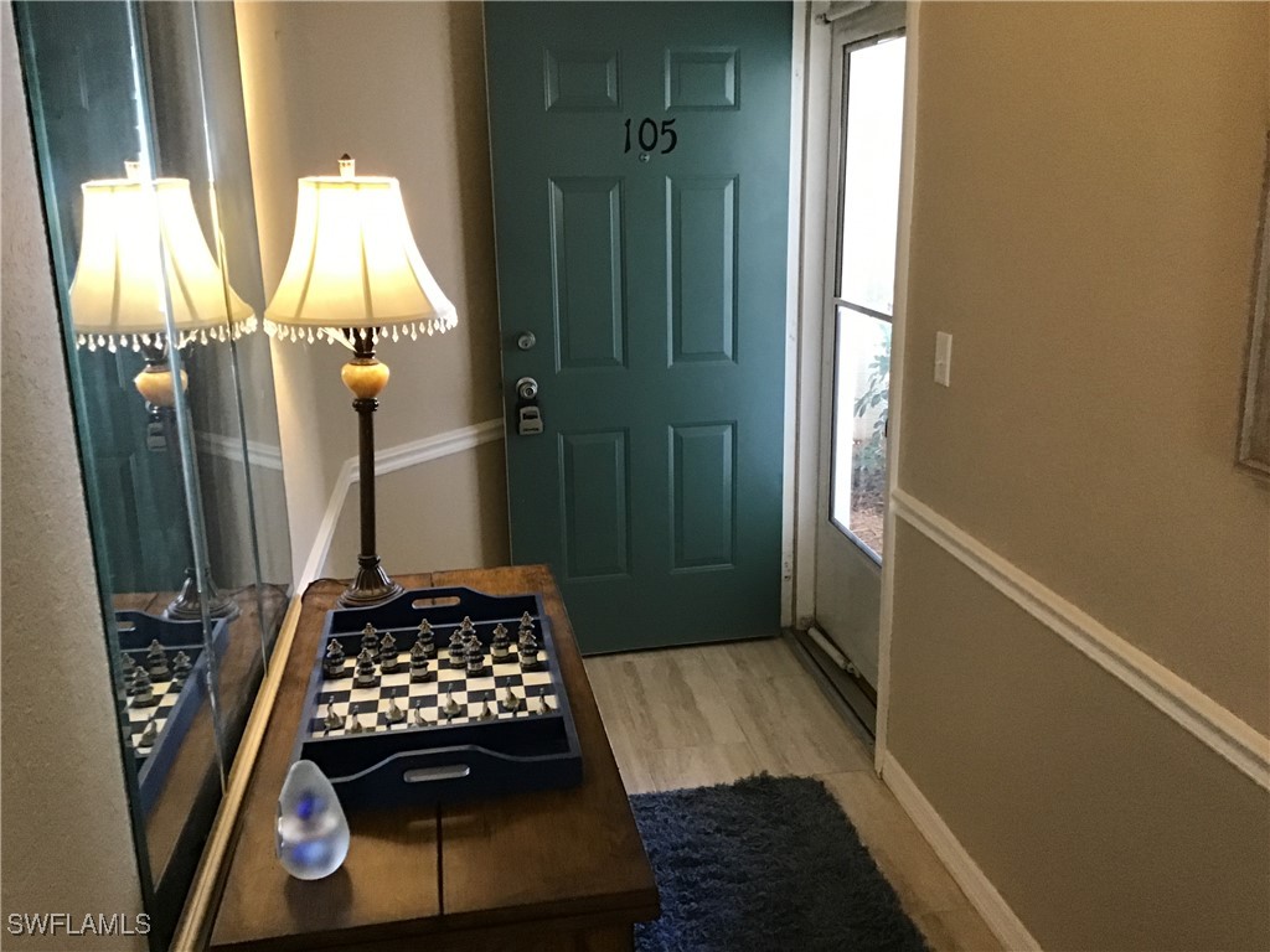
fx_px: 1137
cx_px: 635
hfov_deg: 58.4
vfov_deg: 45.4
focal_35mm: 31
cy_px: 476
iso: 200
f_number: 2.4
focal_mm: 3.3
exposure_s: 1/30
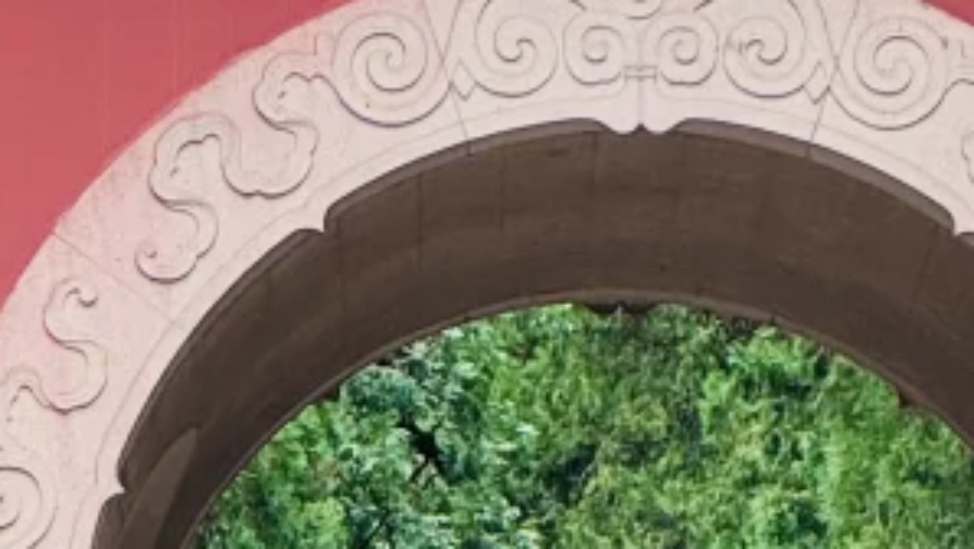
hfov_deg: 5.3
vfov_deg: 3.0
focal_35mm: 405
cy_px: -78
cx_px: 647
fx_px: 10465
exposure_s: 1/221
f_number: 2.8
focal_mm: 9
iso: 25
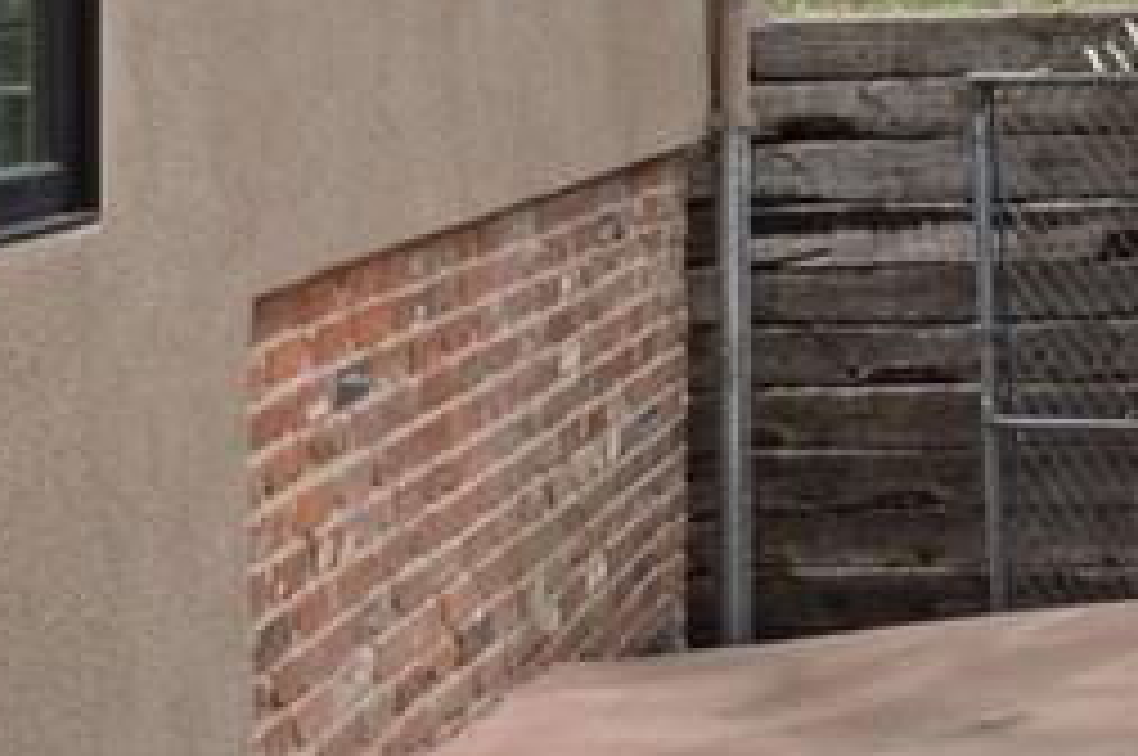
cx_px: 3392
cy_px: 115
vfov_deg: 14.3
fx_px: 2999
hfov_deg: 11.6
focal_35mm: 95
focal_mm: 15
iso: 400
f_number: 9.5
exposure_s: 1/180
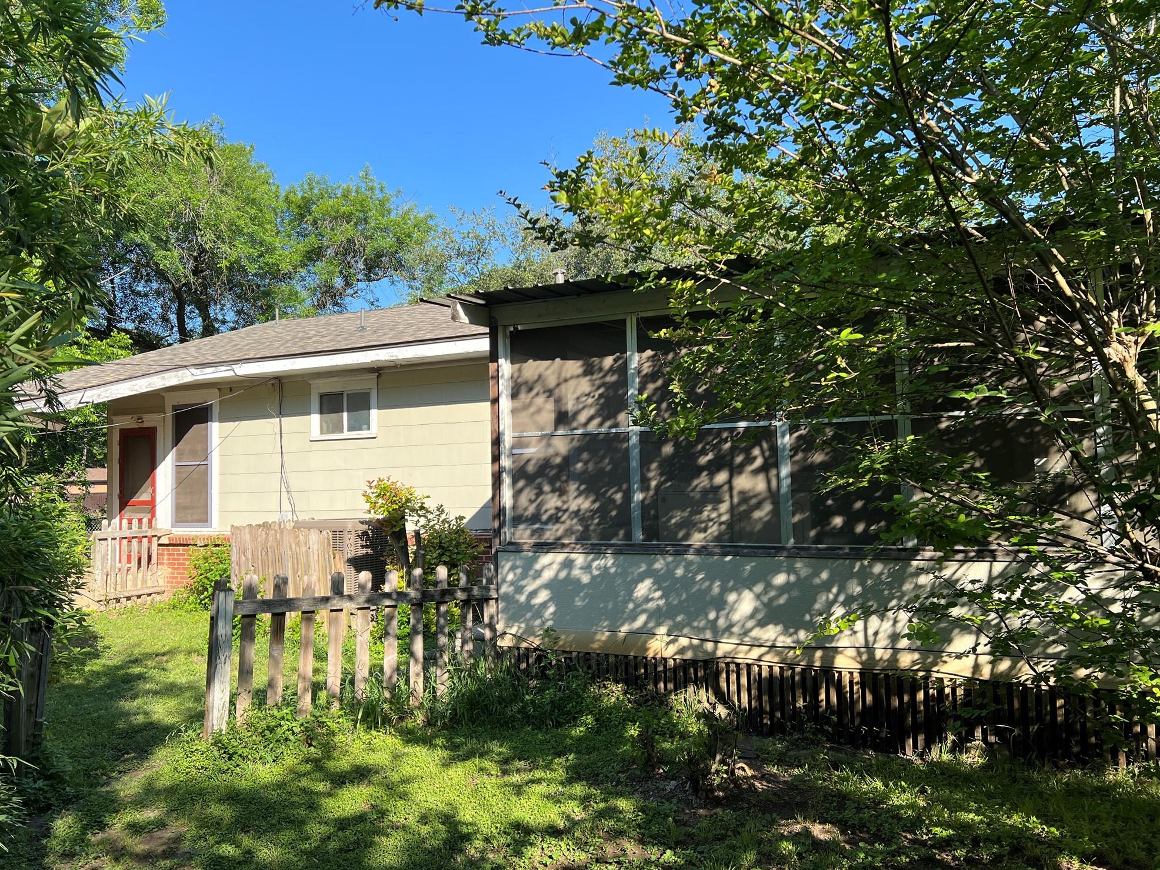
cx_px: 564
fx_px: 905
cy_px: 429
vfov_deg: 51.4
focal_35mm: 27
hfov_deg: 65.3
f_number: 1.5
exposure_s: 1/1698
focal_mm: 5.7
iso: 50
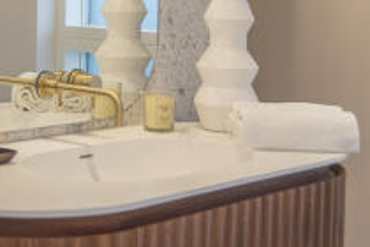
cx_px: 46
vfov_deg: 15.9
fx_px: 884
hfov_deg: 23.1
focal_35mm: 86
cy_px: 109
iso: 500
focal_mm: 38
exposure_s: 1/100
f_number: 4.8
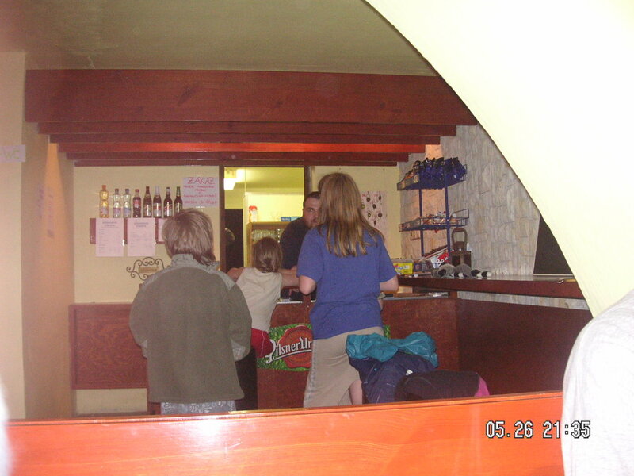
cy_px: 238
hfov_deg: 50.1
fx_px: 678
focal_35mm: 37
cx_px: 317
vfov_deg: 38.7
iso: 160
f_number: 2.8
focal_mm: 6.1
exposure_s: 1/45
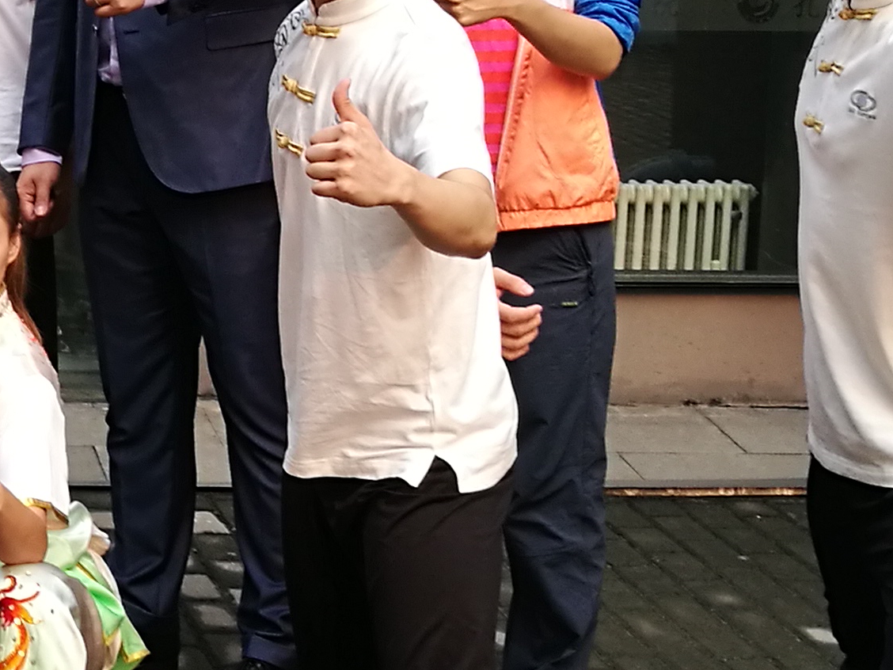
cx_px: -347
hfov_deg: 18.8
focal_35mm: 95
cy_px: 225
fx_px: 2451
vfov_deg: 15.5
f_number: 2.2
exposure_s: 1/60
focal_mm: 4.5
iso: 64
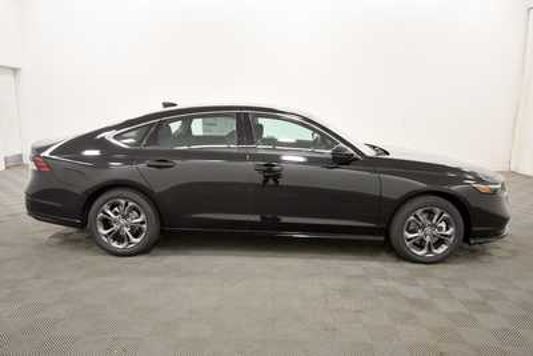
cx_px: 266
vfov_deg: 48.0
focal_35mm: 27
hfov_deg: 67.4
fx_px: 400
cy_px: 178
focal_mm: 18
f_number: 5.6
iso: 1000
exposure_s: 1/125
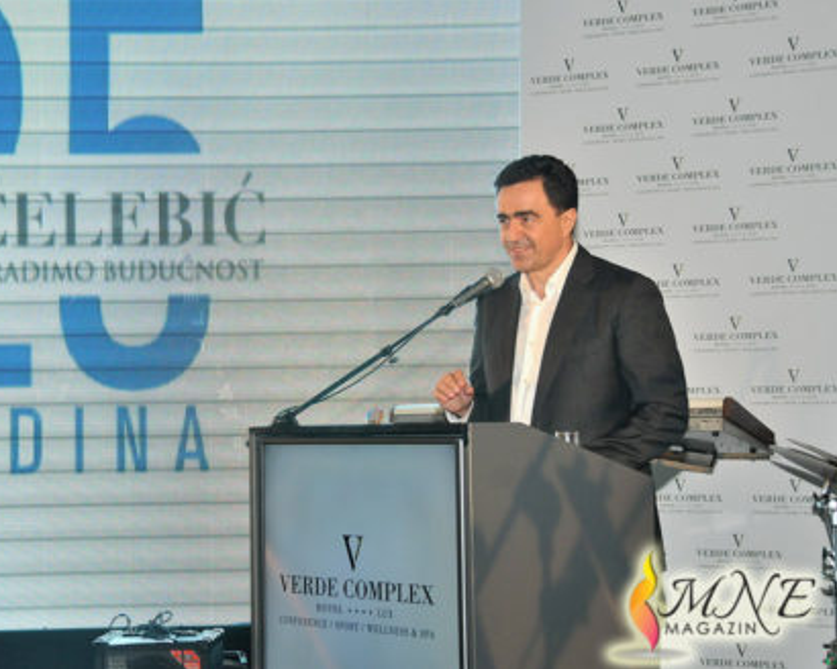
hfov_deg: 26.4
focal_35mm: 72
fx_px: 1784
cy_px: 336
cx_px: 335
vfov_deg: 21.3
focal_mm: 42
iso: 800
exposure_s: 1/160
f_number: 5
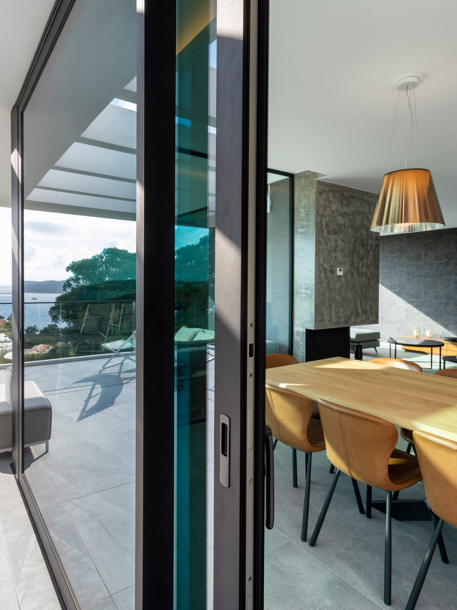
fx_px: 387
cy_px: 288
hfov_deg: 61.1
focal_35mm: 22
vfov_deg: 76.3
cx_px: 228
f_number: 14
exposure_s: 1/20
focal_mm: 20
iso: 50
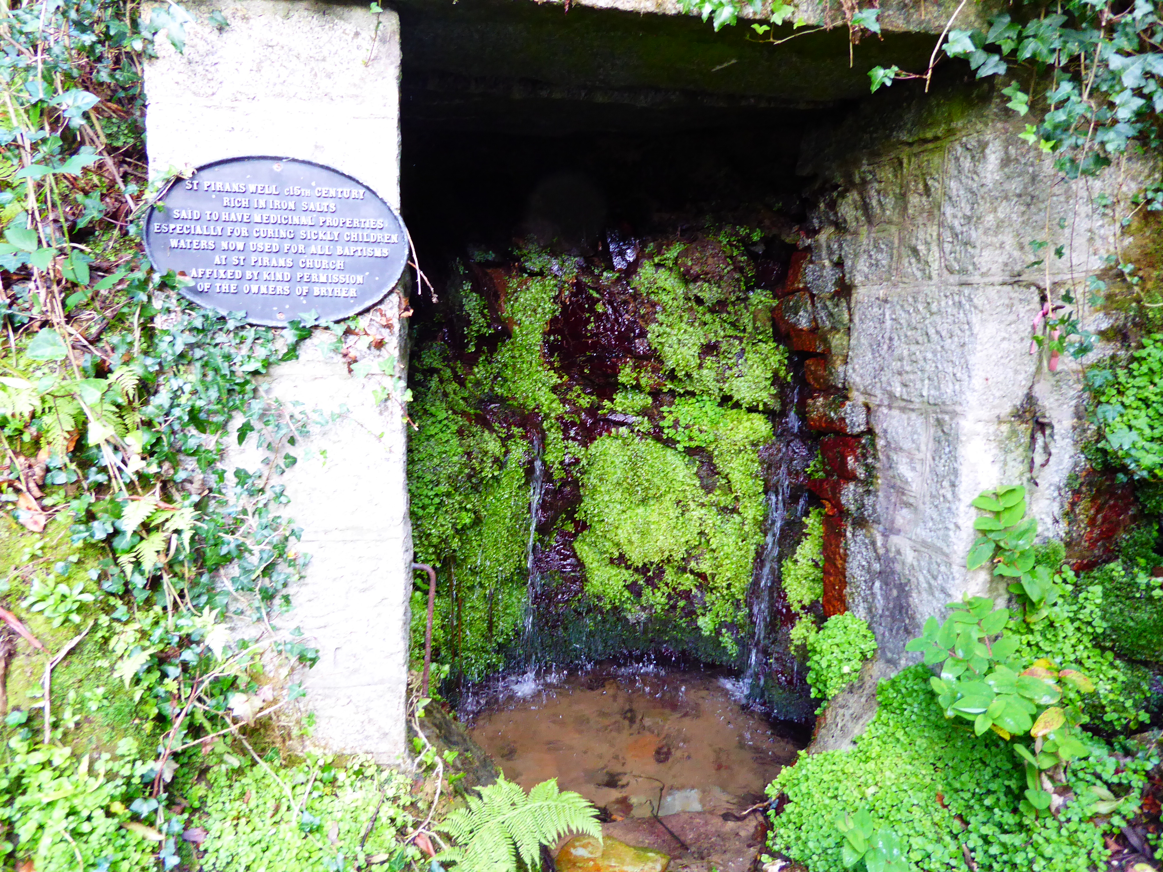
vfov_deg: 56.8
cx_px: 582
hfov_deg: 71.6
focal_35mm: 24
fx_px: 806
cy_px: 436
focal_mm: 4.3
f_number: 3.3
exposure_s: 1/50
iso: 400
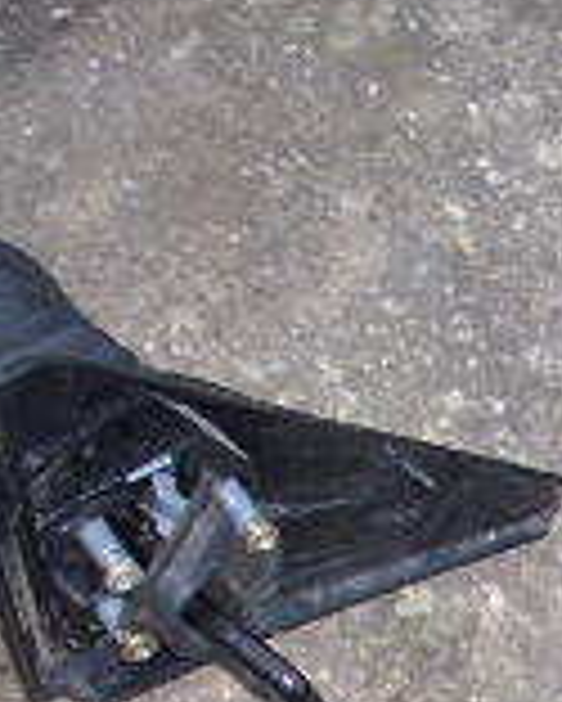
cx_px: 859
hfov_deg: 10.1
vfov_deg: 12.7
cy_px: 864
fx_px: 3074
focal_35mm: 148
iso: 64
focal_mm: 6.2
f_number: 2.8
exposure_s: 1/30
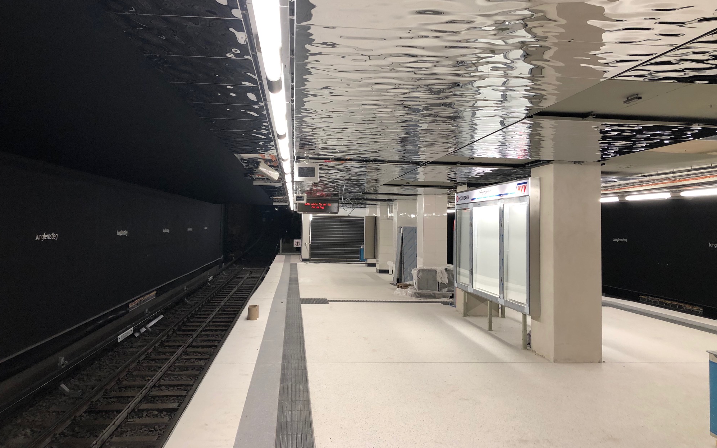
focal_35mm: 30
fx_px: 586
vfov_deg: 41.8
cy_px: 197
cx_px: 360
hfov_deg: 62.9
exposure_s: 1/20
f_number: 1.8
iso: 40
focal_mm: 3.99
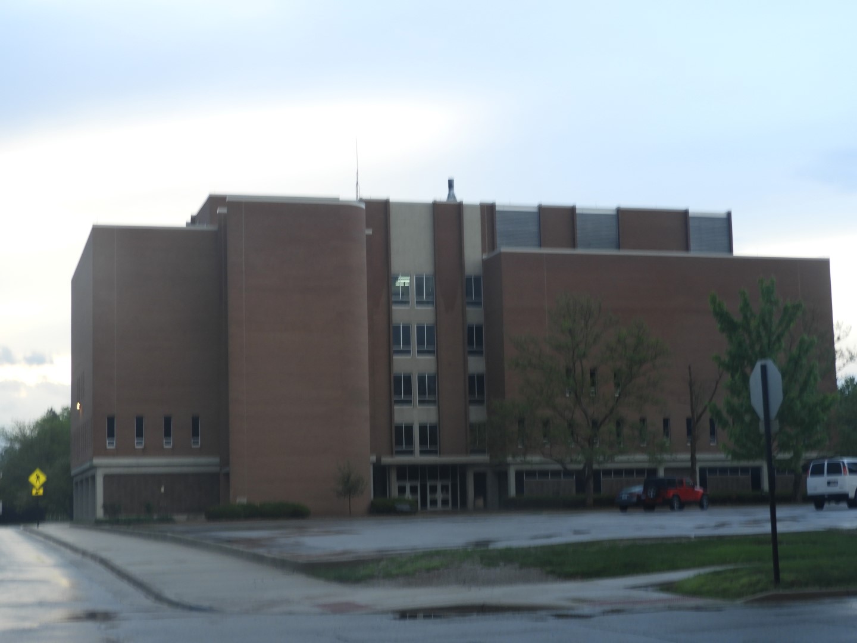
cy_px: 322
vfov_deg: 22.6
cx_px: 428
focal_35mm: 65
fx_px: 1609
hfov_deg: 29.8
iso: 100
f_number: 4.2
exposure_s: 1/30
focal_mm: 11.6
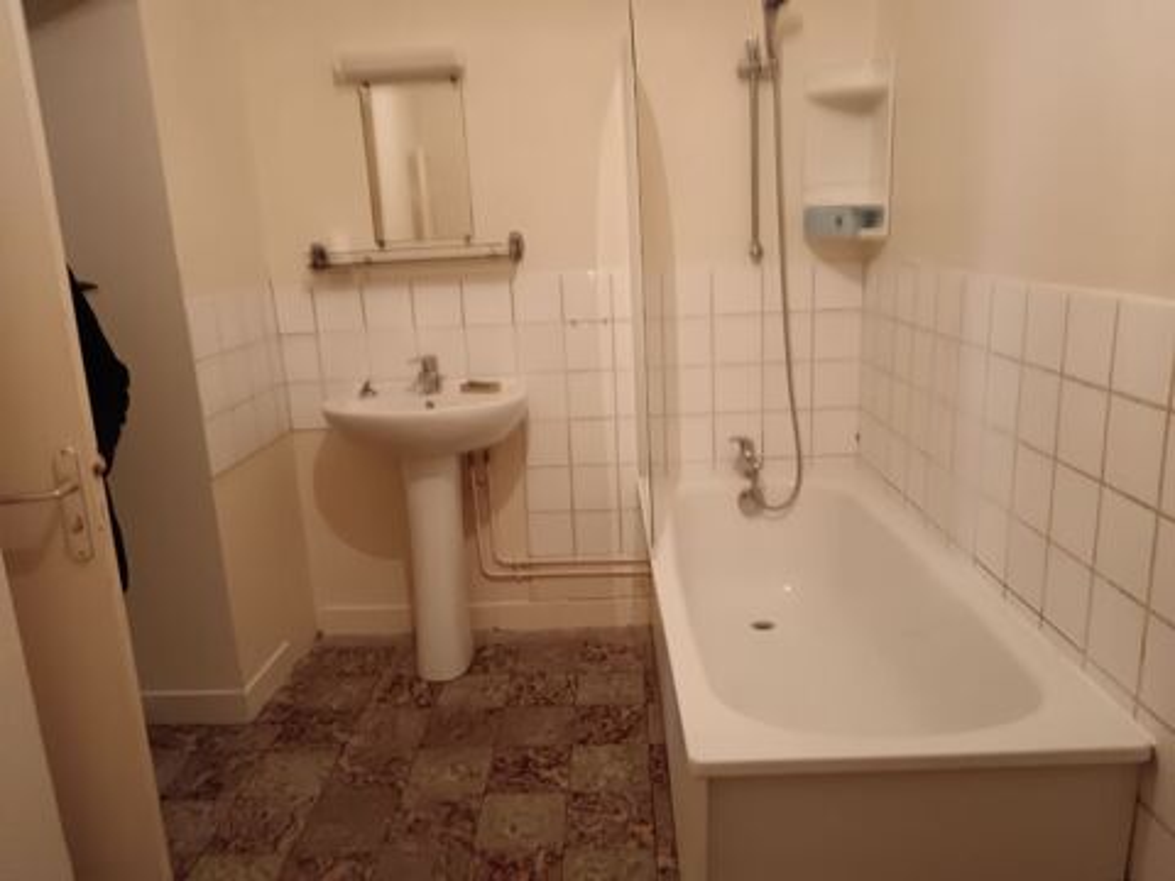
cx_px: 588
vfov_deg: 51.4
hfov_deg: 65.3
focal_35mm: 27
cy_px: 440
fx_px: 916
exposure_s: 1/25
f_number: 1.9
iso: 3592
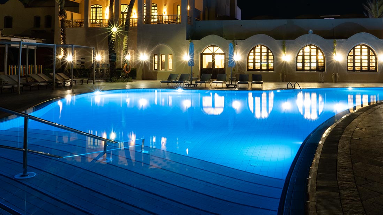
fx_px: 346
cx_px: 220
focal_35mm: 34
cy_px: 47
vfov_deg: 33.7
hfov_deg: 57.7
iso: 200
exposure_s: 25
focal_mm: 11
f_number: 16
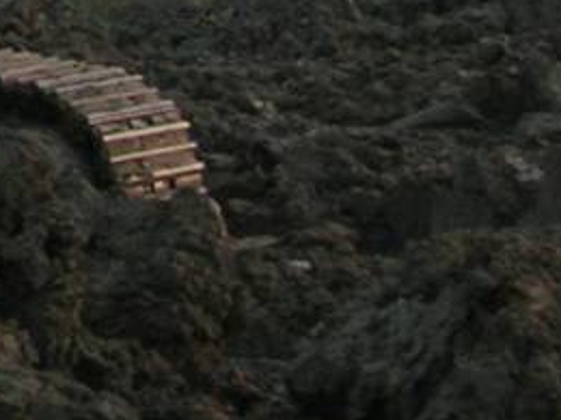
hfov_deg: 7.7
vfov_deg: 6.1
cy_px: -612
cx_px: -893
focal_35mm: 234
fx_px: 3792
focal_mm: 7.8
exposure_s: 1/270
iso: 100
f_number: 2.8
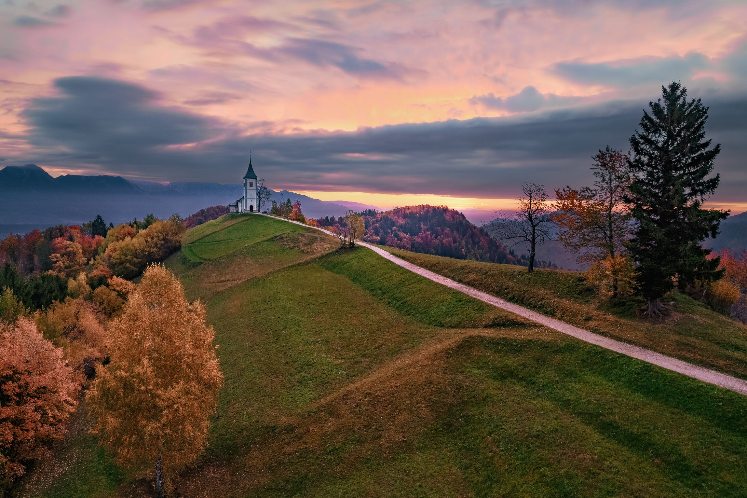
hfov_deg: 76.1
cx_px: 359
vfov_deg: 55.1
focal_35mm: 23
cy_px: 256
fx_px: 477
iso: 350
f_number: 2.8
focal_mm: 8.38
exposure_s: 1/15
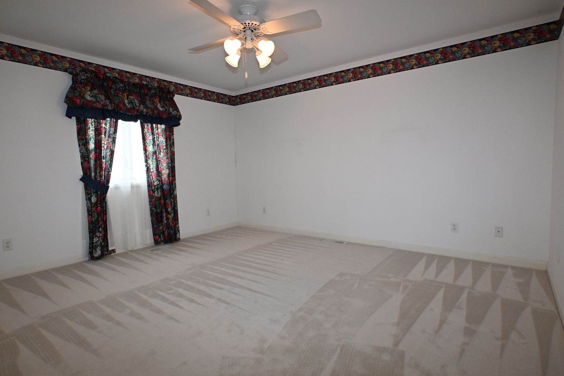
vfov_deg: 61.3
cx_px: 282
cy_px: 188
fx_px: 317
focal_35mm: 20
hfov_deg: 83.3
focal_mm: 13.5
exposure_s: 1/60
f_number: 8
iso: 1100
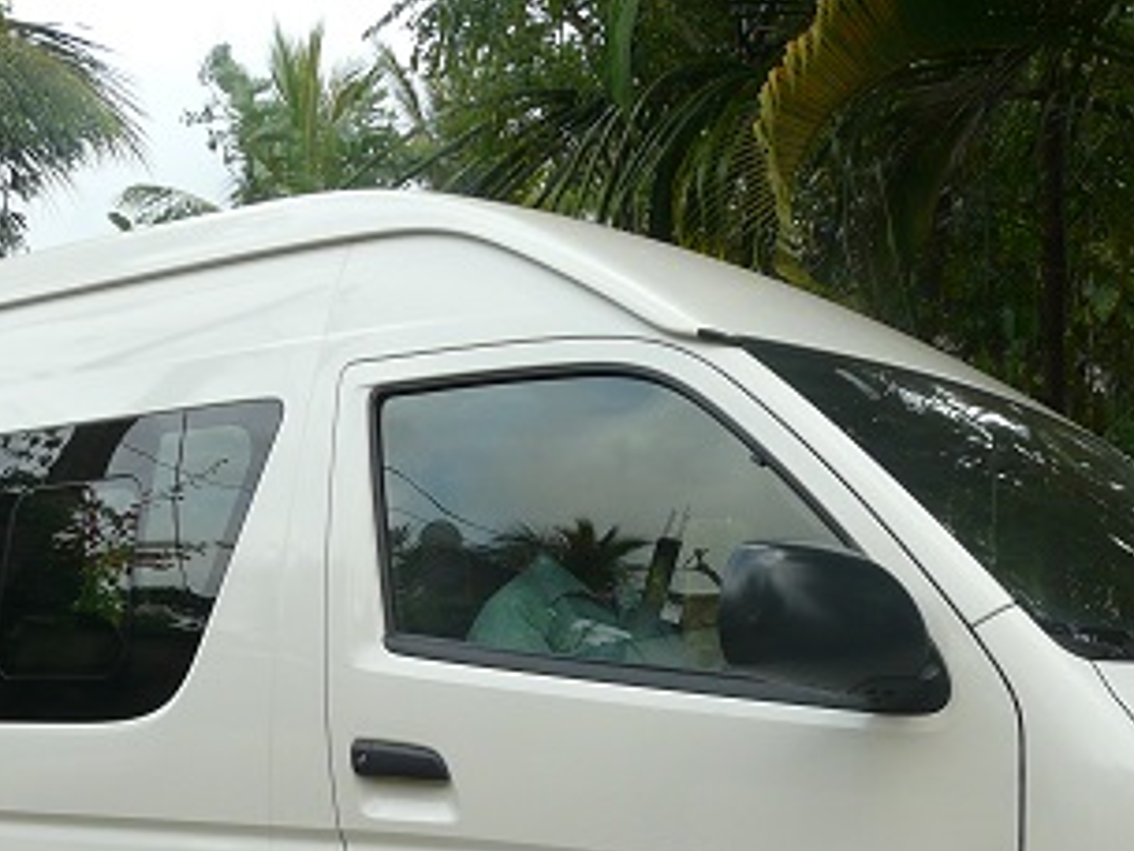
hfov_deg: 32.7
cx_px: 492
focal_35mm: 59
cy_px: 866
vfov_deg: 23.7
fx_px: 1933
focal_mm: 4.6
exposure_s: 1/125
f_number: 4
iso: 100
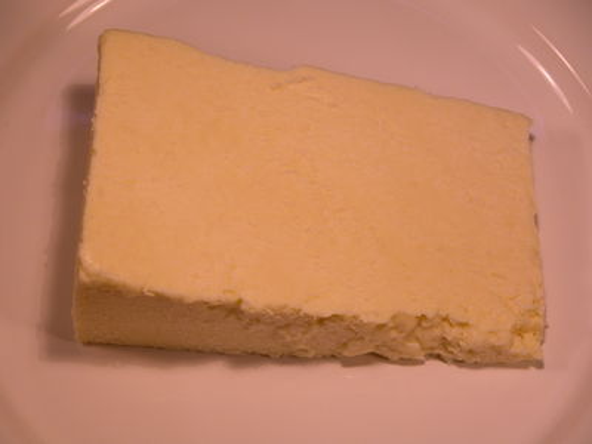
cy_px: 222
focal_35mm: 148
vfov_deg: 10.0
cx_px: 296
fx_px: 2531
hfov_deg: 13.3
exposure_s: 1/109
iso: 100
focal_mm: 37.7
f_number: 3.9
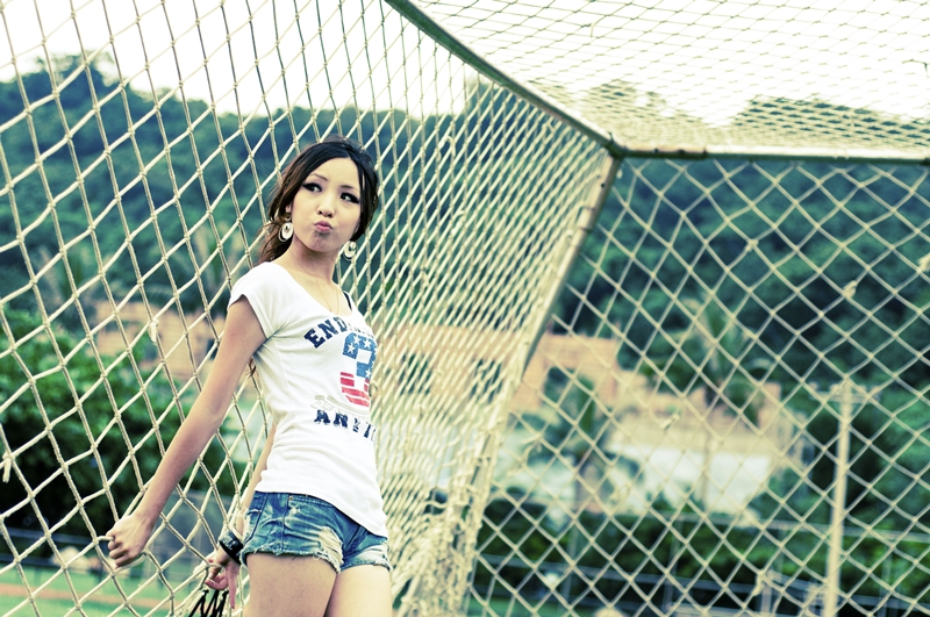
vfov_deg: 18.1
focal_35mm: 75
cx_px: 465
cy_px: 308
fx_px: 1935
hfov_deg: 27.0
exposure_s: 1/2000
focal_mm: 50
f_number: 2.8
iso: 160
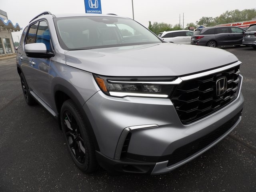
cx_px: 128
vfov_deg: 56.8
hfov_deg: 71.6
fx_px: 177
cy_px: 96
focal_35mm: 24
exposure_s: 1/287
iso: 100
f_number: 3.2
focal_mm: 4.3
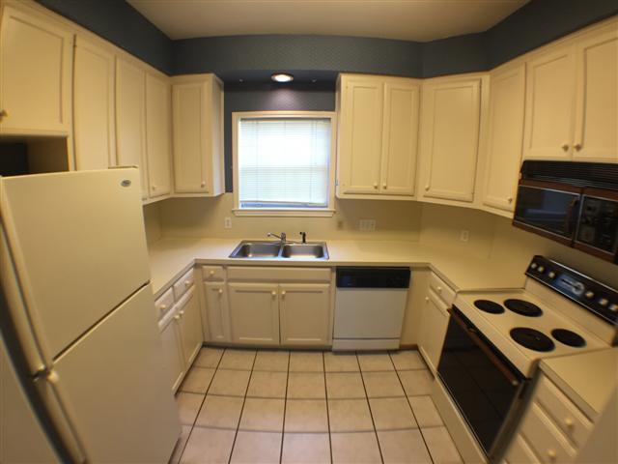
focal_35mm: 29
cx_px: 309
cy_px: 232
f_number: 2.2
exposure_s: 1/30
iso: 80
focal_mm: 4.15
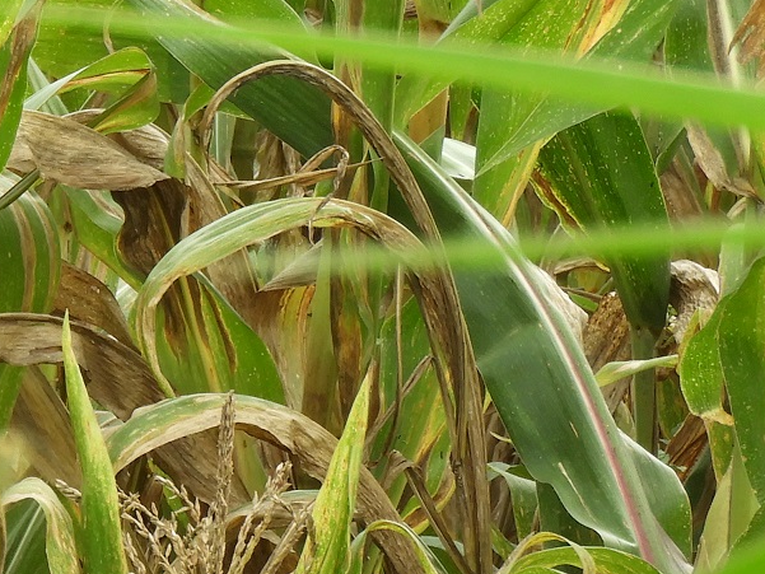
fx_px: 16777
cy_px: -8
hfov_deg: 2.6
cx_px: -451
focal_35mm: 759
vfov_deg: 2.0
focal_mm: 39.4
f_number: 5.3
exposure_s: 1/60
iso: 100
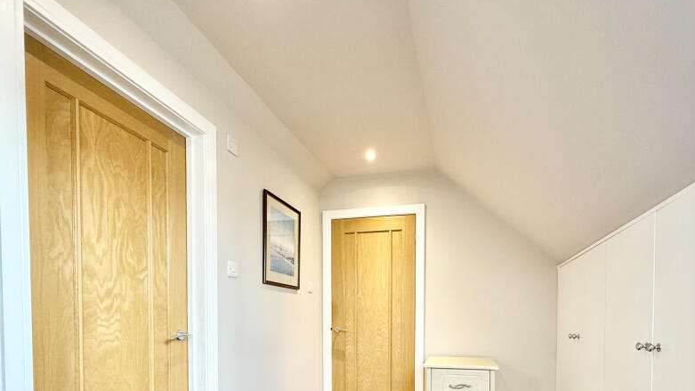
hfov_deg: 86.4
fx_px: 369
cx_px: 377
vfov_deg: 51.2
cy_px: 330
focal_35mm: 20
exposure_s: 1/100
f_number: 2.2
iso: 320
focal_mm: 2.22
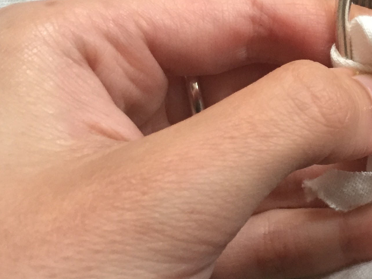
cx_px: 423
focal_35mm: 74
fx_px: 795
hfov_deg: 24.3
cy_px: 70
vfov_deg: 19.8
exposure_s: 1/33
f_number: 2.2
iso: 200
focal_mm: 4.15
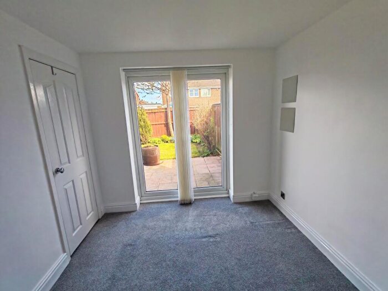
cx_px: 194
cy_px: 146
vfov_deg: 78.1
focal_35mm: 16
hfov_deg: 94.5
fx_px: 179
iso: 50
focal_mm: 1.96
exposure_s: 1/110
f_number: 2.2
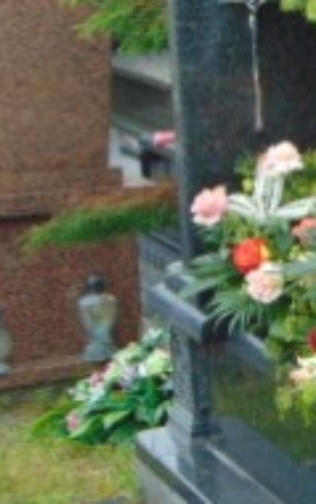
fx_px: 1623
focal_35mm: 118
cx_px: 757
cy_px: 239
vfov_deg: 17.7
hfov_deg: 9.8
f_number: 3.2
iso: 80
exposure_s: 1/160
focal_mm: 5.8
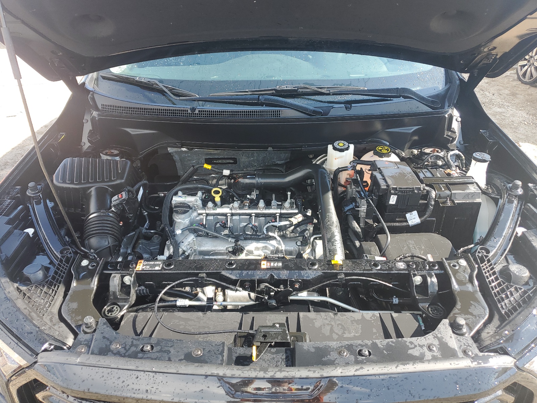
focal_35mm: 26
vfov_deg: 53.1
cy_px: 202
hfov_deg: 67.3
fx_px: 403
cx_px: 268
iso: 50
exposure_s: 1/400
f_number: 1.5
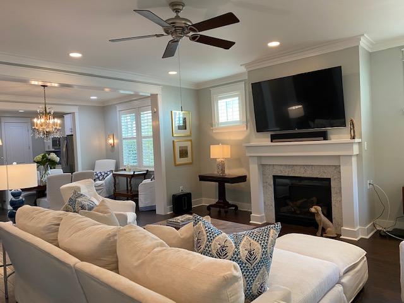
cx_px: 202
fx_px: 303
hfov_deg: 67.3
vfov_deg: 53.1
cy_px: 152
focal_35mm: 26
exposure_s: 1/60
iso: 125
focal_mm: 4.25
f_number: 1.8
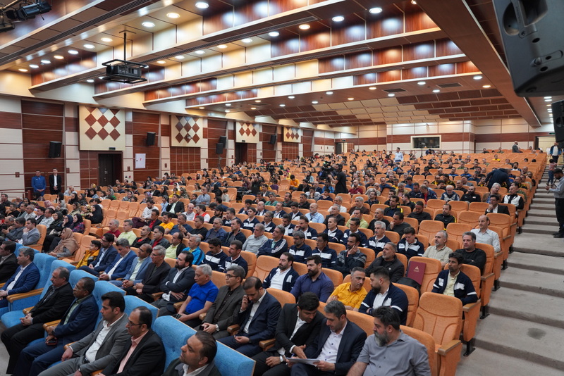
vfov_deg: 49.6
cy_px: 188
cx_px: 282
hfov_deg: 69.4
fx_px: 407
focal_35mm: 26
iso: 1250
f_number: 4
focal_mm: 26
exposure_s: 1/160
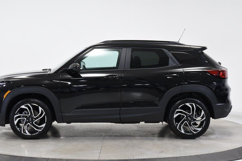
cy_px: 73
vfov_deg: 18.9
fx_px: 484
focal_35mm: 72
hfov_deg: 28.1
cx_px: 112
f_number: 4
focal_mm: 62
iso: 1600
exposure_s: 1/80
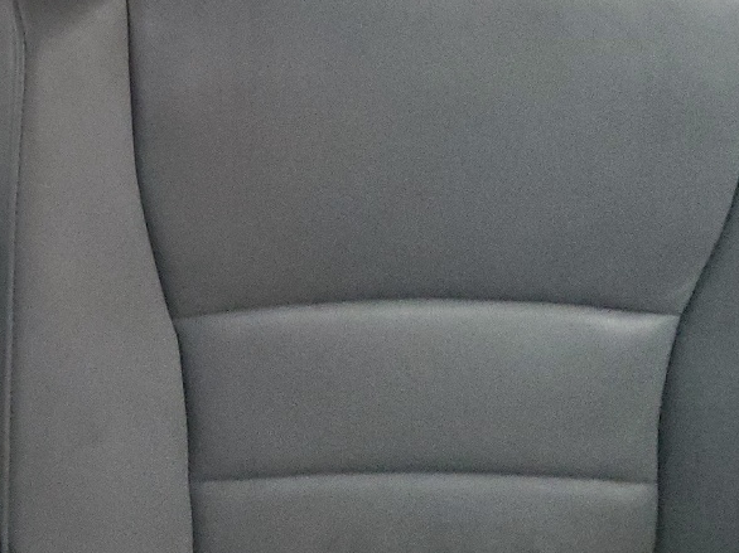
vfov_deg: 20.0
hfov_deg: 24.1
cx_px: -213
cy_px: -23
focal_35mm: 71
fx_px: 1515
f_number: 1.5
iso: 598
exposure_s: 1/15
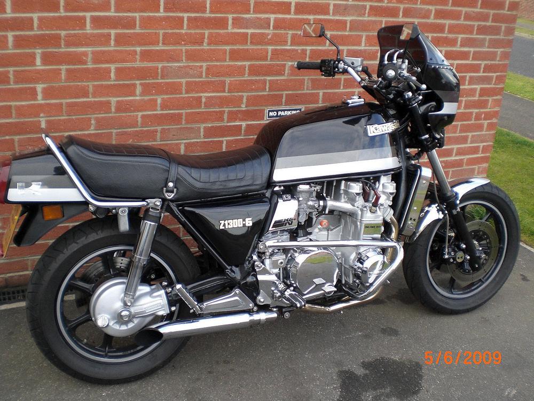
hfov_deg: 49.0
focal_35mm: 38
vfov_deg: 37.7
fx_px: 586
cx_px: 267
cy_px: 200
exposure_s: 1/100
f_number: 3.1
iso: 100
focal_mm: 6.3
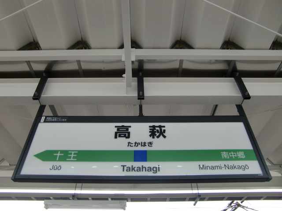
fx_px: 228
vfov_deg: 49.7
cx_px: 141
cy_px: 106
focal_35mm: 28
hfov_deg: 63.4
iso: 100
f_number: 2.6
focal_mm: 4.9
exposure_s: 1/60
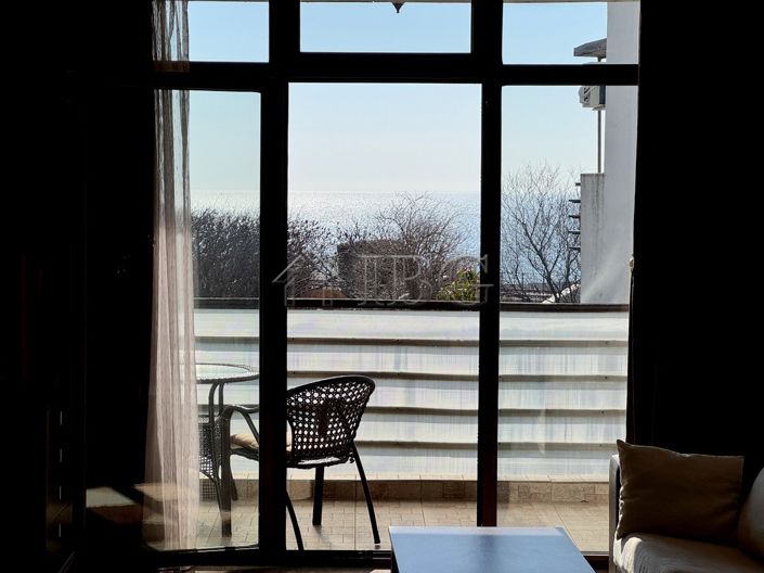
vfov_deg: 19.1
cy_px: 286
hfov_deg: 25.3
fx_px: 1699
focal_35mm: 77
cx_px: 382
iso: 32
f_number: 2.8
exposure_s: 1/1727
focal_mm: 9
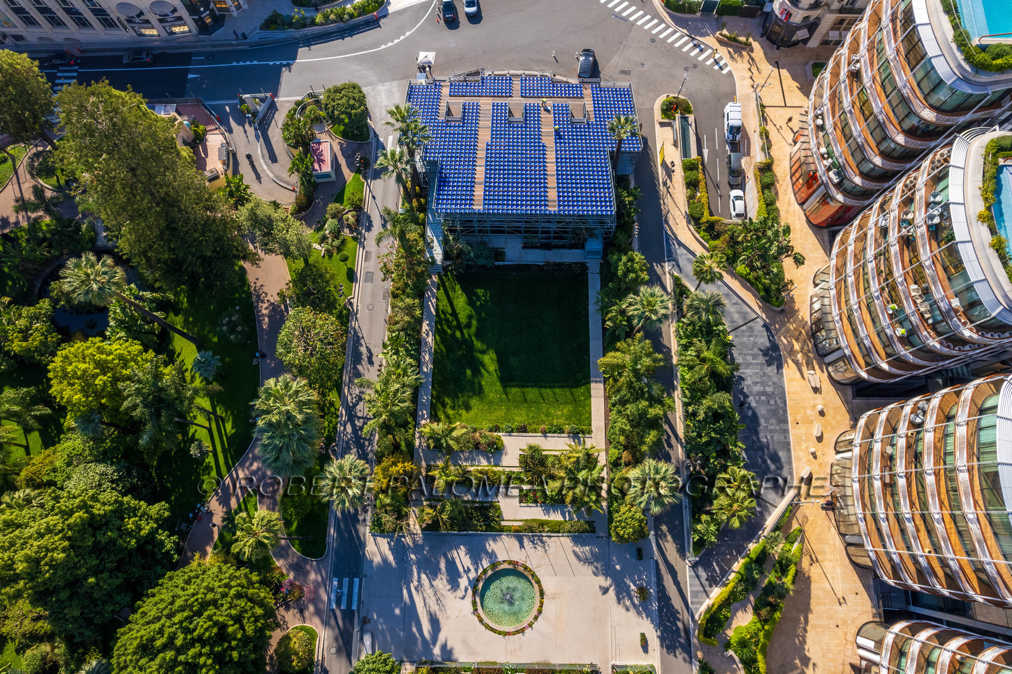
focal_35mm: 22
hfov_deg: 78.6
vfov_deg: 57.2
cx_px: 506
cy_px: 337
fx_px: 618
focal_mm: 8.4
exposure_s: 1/1250
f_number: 2.8
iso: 100
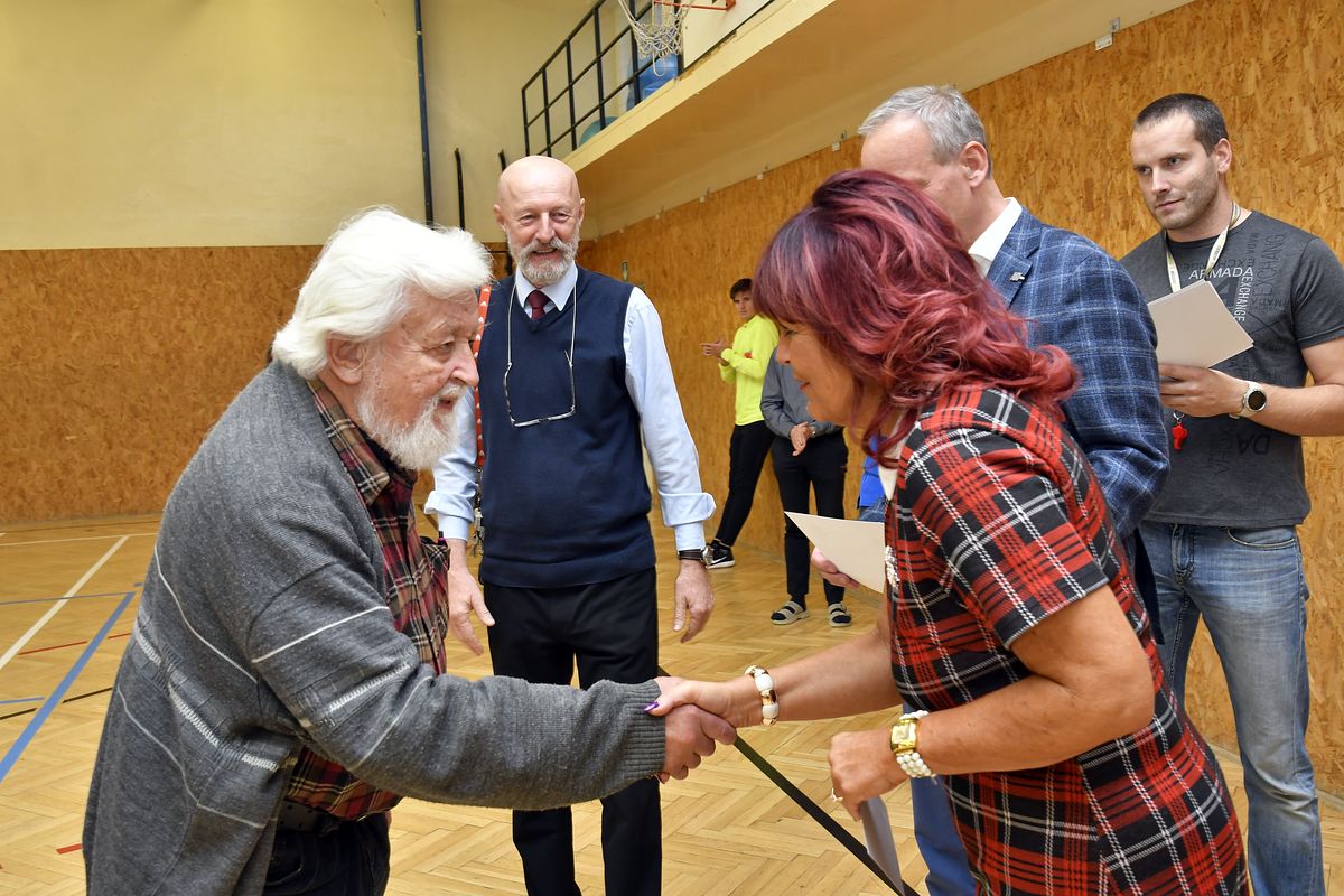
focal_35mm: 33
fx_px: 1232
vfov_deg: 40.0
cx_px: 672
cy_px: 448
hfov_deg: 57.2
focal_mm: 22
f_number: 5.6
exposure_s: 1/100
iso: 1000
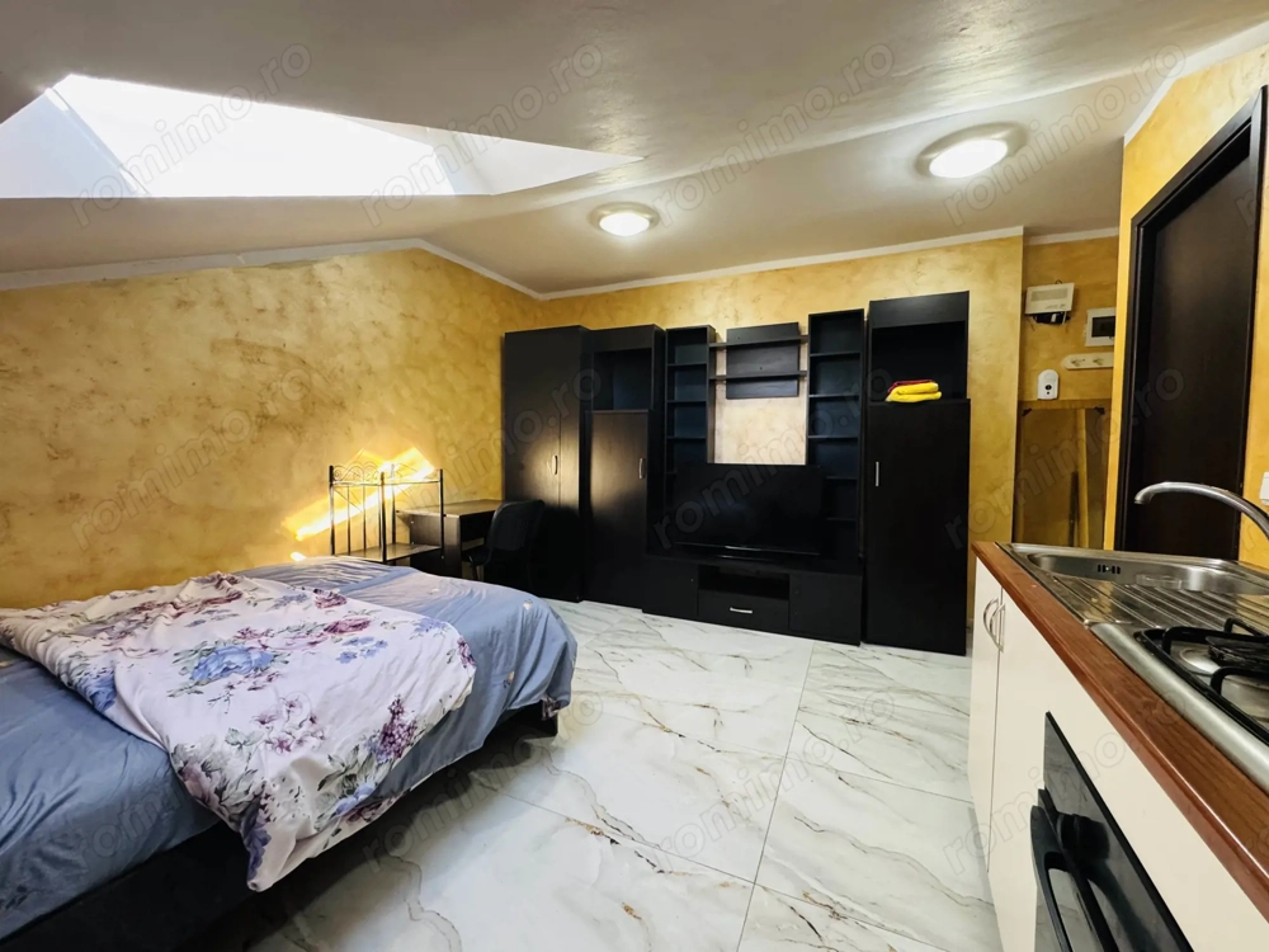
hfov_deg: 102.1
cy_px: 476
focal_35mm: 14
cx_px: 634
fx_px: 513
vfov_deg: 85.7
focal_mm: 2.22
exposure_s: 1/50
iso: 400
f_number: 2.2
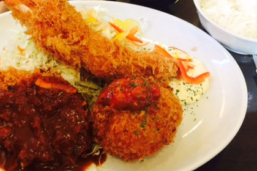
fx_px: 328
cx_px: 121
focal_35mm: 46
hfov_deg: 42.7
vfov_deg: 29.0
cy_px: 55
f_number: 2.2
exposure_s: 1/30
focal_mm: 4.15
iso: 125
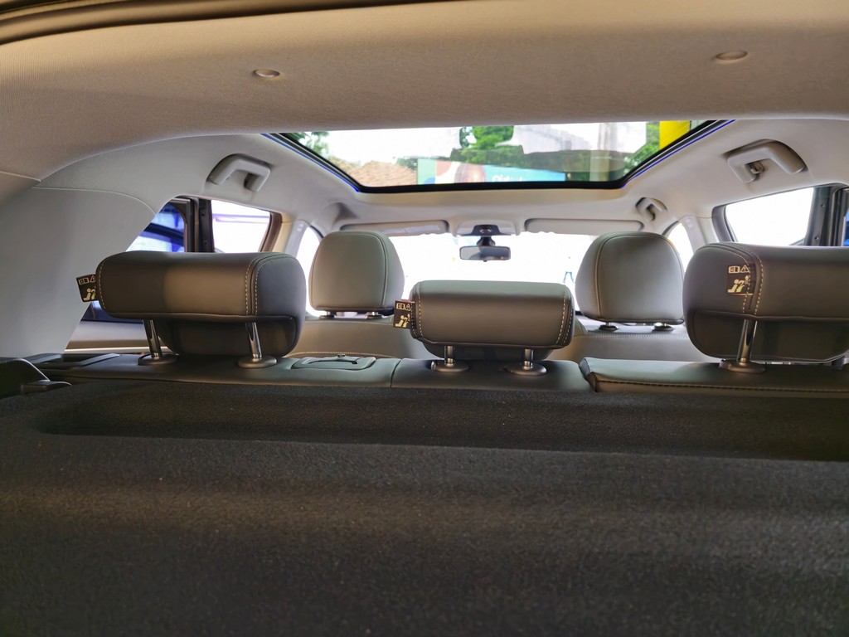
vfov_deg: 58.9
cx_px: 424
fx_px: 564
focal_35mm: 23
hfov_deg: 73.9
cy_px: 318
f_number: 1.7
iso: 250
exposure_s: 1/40
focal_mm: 6.3
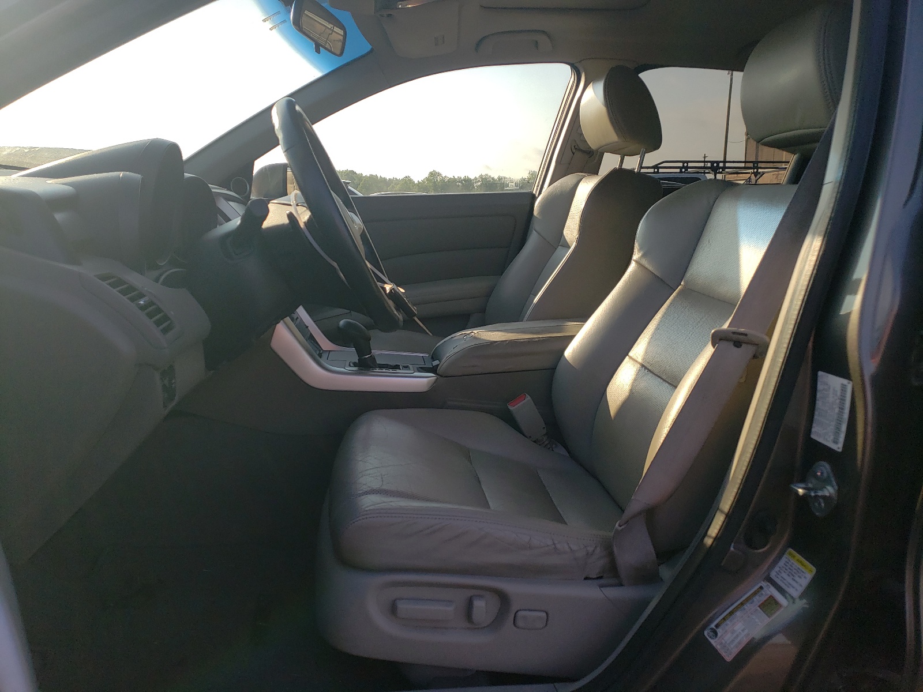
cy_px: 346
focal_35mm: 26
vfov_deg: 53.1
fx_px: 693
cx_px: 462
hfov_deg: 67.3
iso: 50
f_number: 1.5
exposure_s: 1/2000
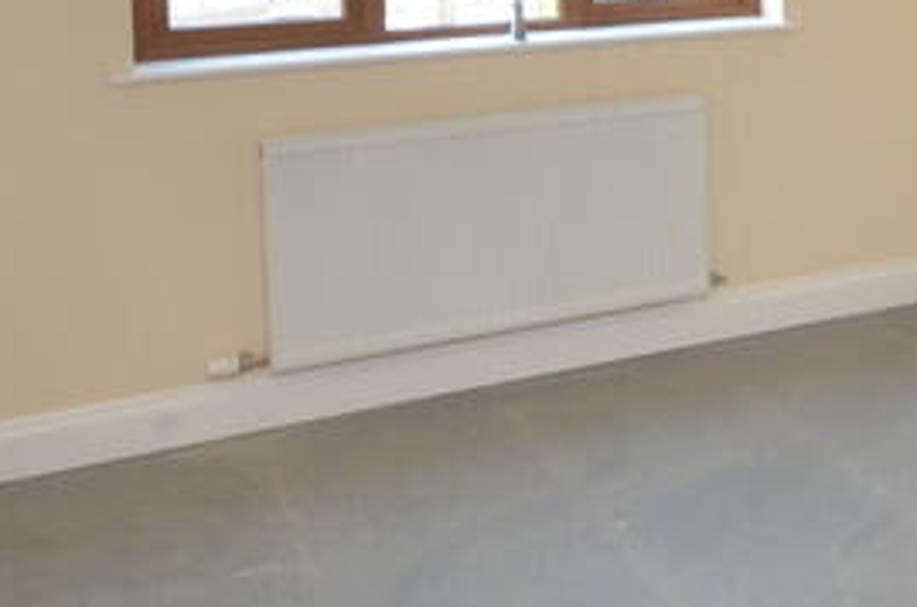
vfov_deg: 22.1
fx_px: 1448
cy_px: -95
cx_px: 995
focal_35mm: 57
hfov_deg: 31.4
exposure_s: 1/80
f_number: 4.5
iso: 200
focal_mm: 10
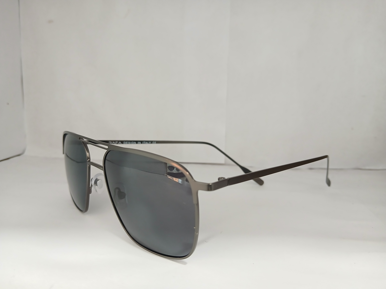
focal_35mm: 26
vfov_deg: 53.1
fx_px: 290
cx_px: 193
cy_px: 144
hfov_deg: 67.3
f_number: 1.8
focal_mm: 3.98
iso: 250
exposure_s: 1/33.3
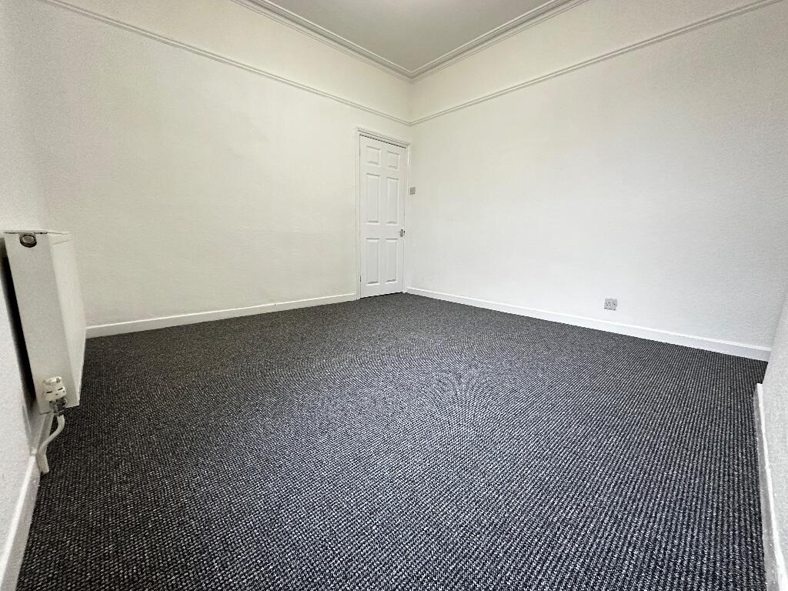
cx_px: 394
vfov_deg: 85.7
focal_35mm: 14
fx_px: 319
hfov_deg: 102.1
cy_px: 296
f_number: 2.2
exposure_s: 1/50
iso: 400
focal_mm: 2.22
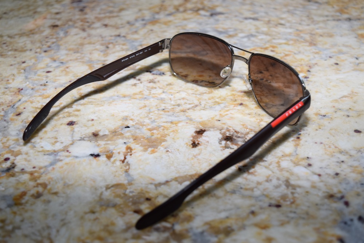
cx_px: 182
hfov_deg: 38.9
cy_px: 122
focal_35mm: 51
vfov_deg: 26.5
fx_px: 516
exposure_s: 1/100
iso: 200
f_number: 5
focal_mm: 34
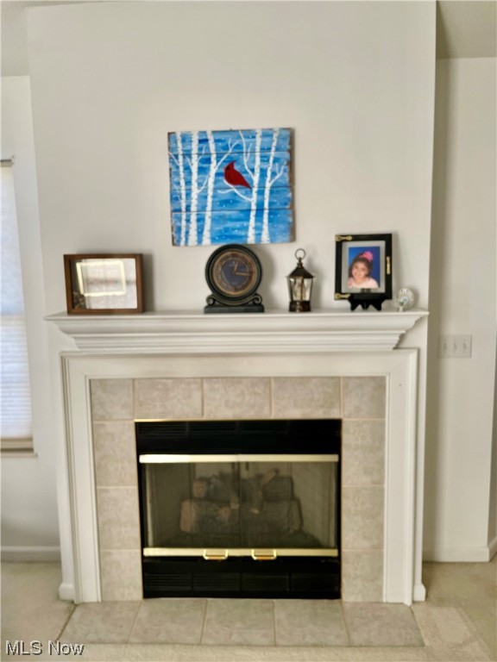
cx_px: 248
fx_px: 498
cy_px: 331
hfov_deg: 53.1
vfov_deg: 67.3
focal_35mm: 26
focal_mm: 4.2
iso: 80
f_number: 1.6
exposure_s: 1/121
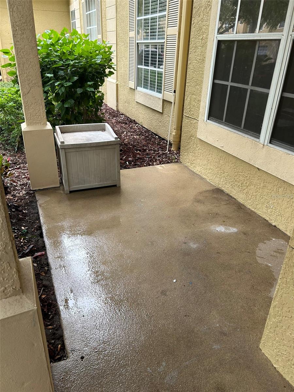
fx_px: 294
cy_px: 196
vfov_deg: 67.3
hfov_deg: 53.1
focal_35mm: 26
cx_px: 147
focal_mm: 5.7
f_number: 1.5
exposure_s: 1/202
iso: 40
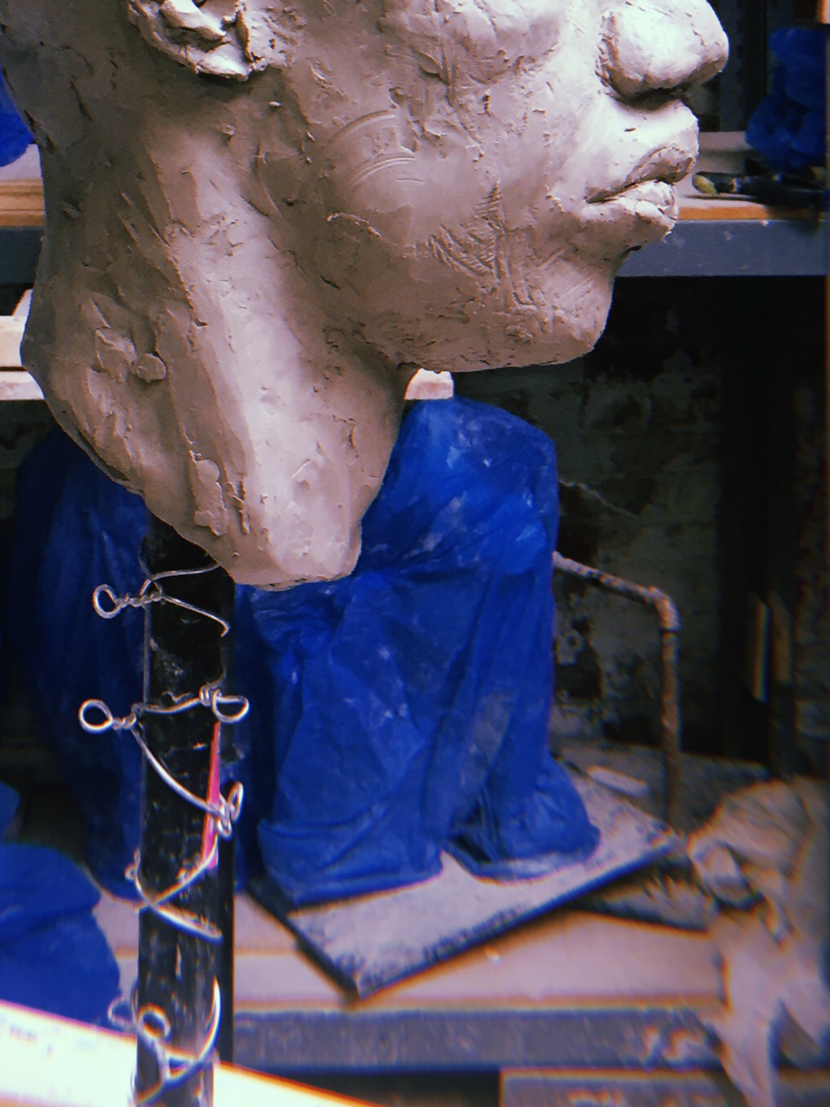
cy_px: -64
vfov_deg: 26.0
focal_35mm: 70
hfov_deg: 20.9
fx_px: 2238
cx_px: 228
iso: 80
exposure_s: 1/30
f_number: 2.2
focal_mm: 4.15
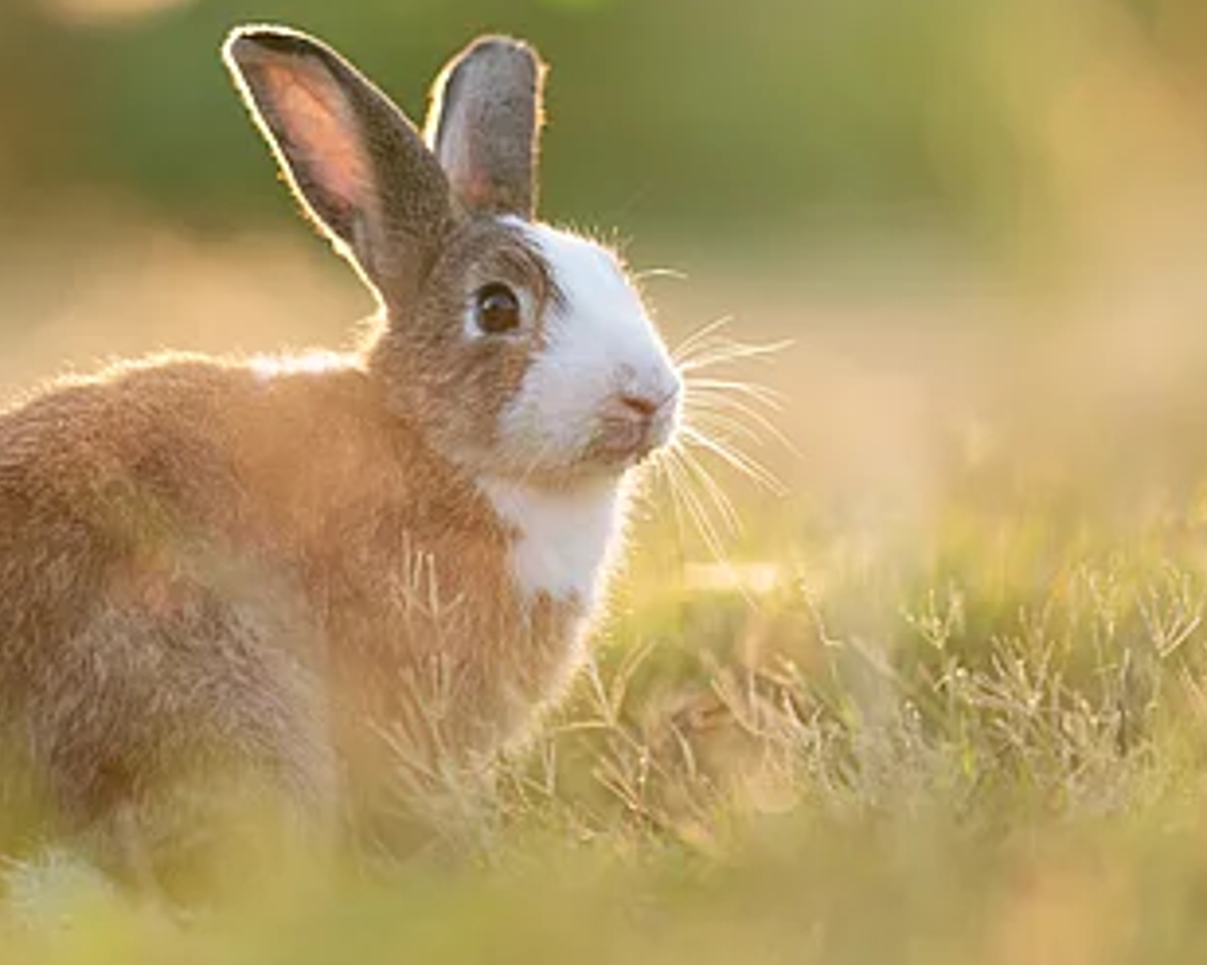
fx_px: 10428
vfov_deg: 5.3
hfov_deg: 6.6
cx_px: 559
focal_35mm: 292
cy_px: 383
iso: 250
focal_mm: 200
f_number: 2.8
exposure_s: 1/640
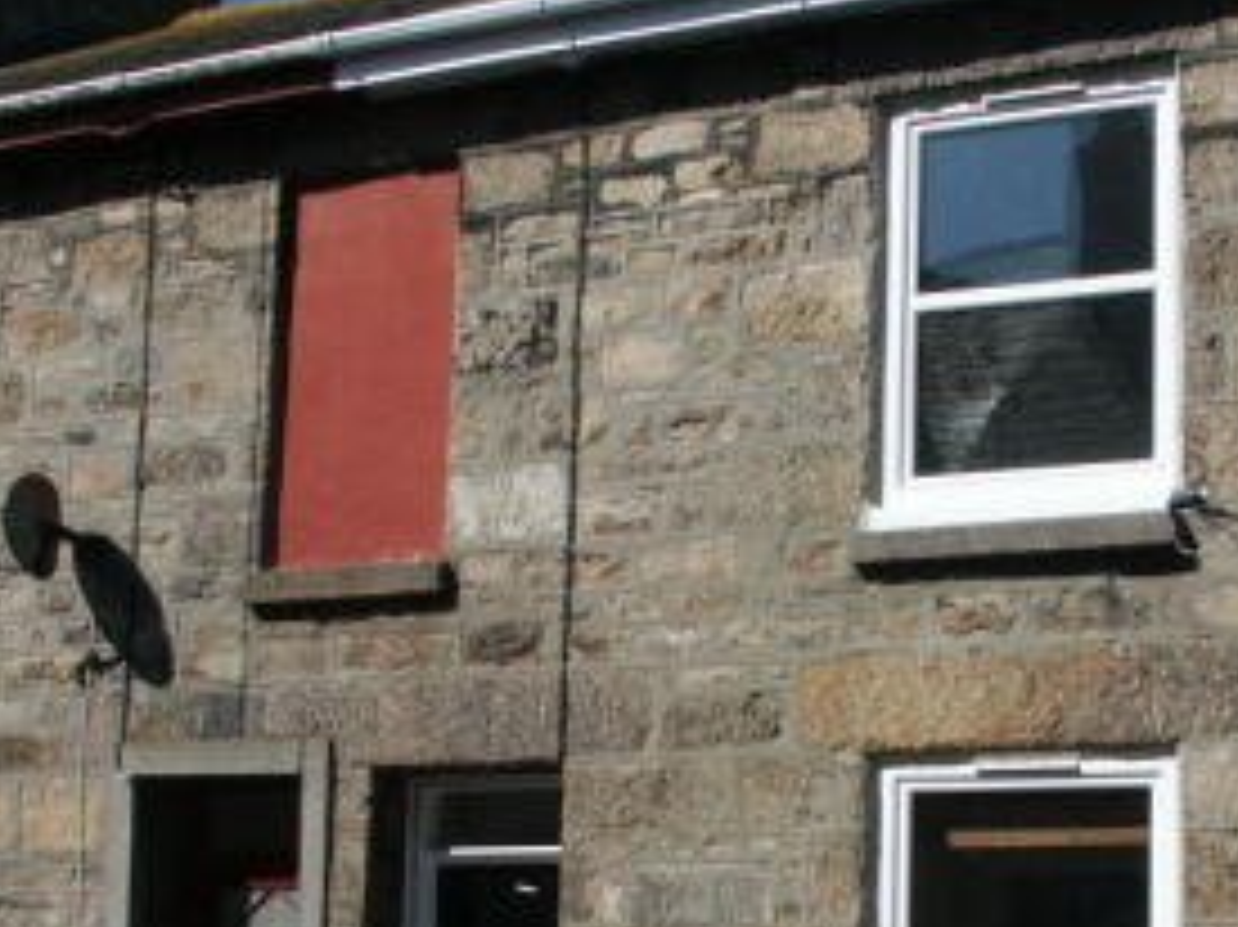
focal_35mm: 72
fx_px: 2574
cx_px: 862
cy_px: 718
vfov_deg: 20.2
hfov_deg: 26.8
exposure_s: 1/350
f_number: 8
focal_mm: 8.83
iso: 100
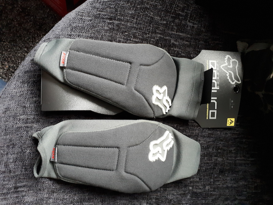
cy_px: 102
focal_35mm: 27
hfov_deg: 65.3
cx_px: 136
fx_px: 213
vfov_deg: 51.4
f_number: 1.9
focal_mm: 3.6
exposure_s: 1/17
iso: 640
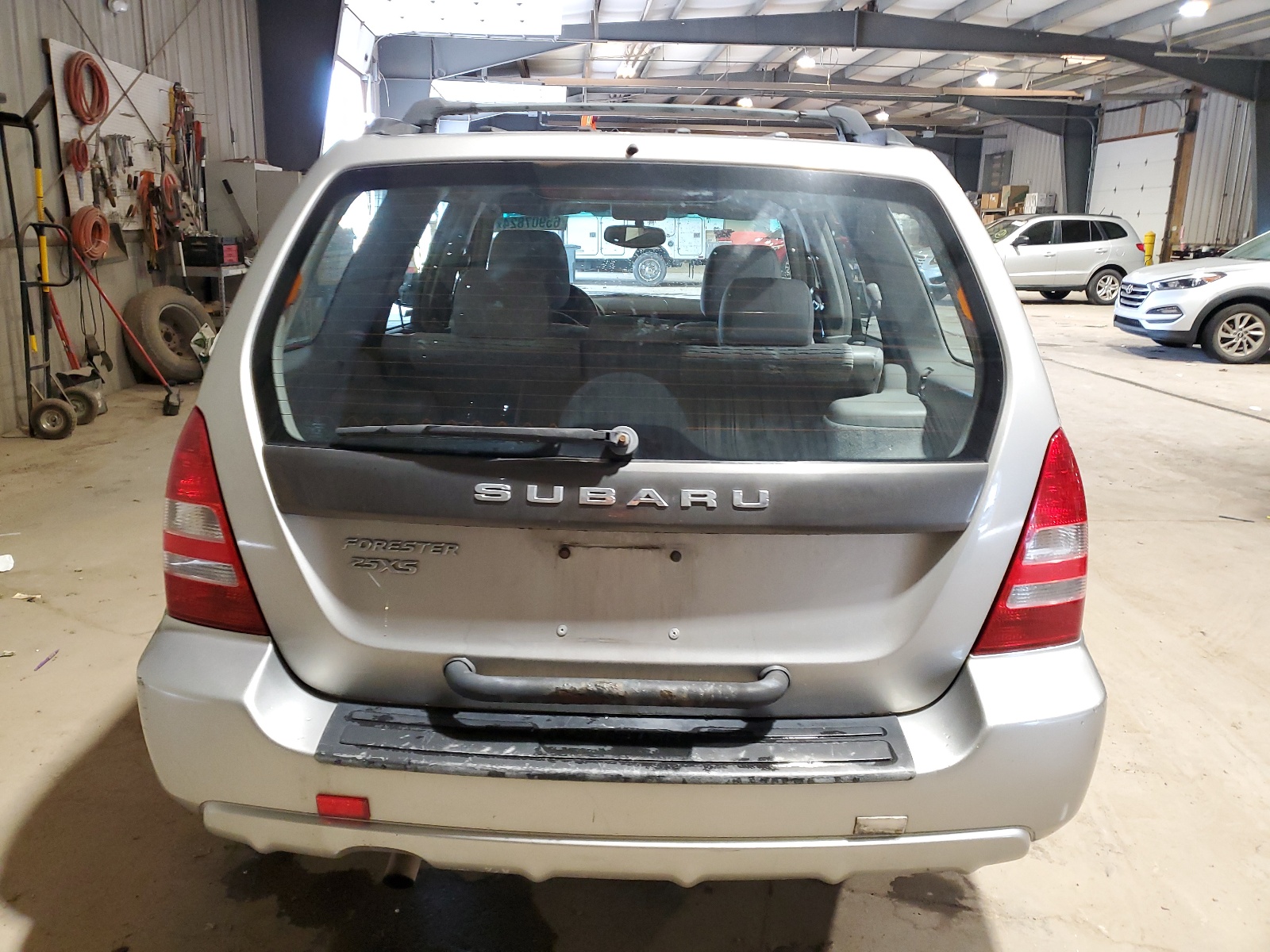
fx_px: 954
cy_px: 476
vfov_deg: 53.1
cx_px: 635
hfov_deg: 67.3
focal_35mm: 26
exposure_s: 1/60.2
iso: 241
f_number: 1.5
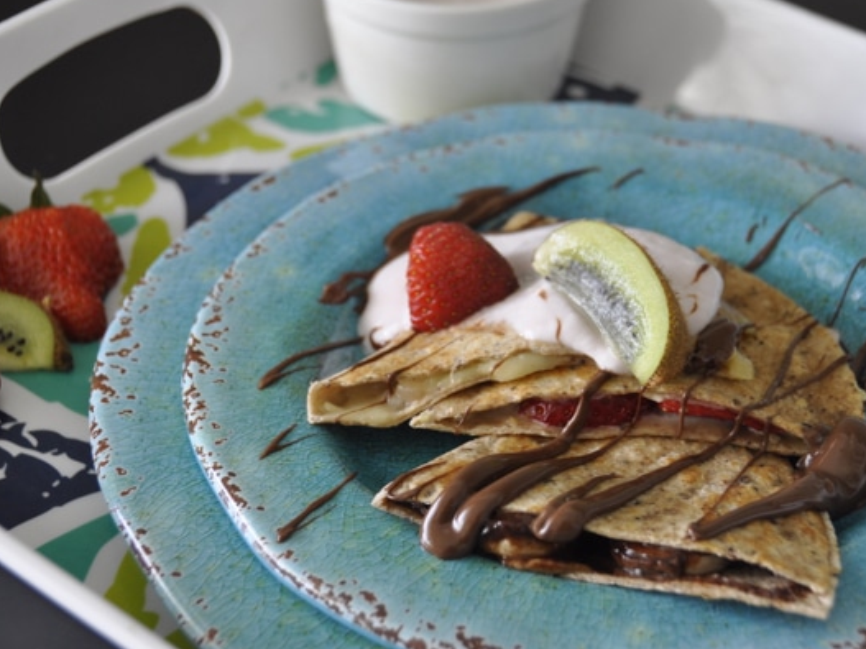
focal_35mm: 84
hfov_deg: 23.3
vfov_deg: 17.6
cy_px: 301
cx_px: 518
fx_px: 2101
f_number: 5
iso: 320
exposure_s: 1/25
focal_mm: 48
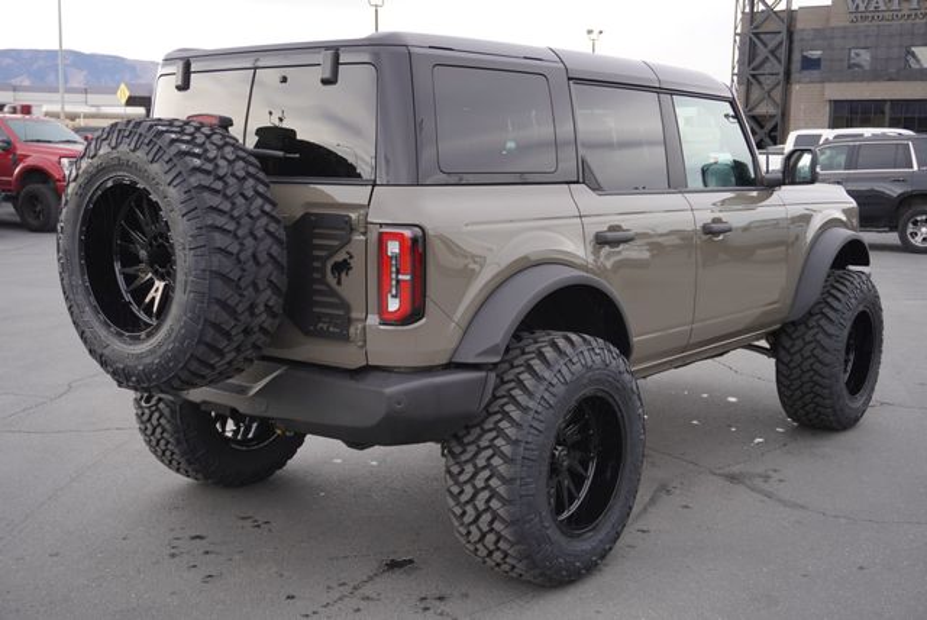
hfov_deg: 47.9
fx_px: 1044
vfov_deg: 33.1
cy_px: 310
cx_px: 464
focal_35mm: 40
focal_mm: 27
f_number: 5
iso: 100
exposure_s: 1/80
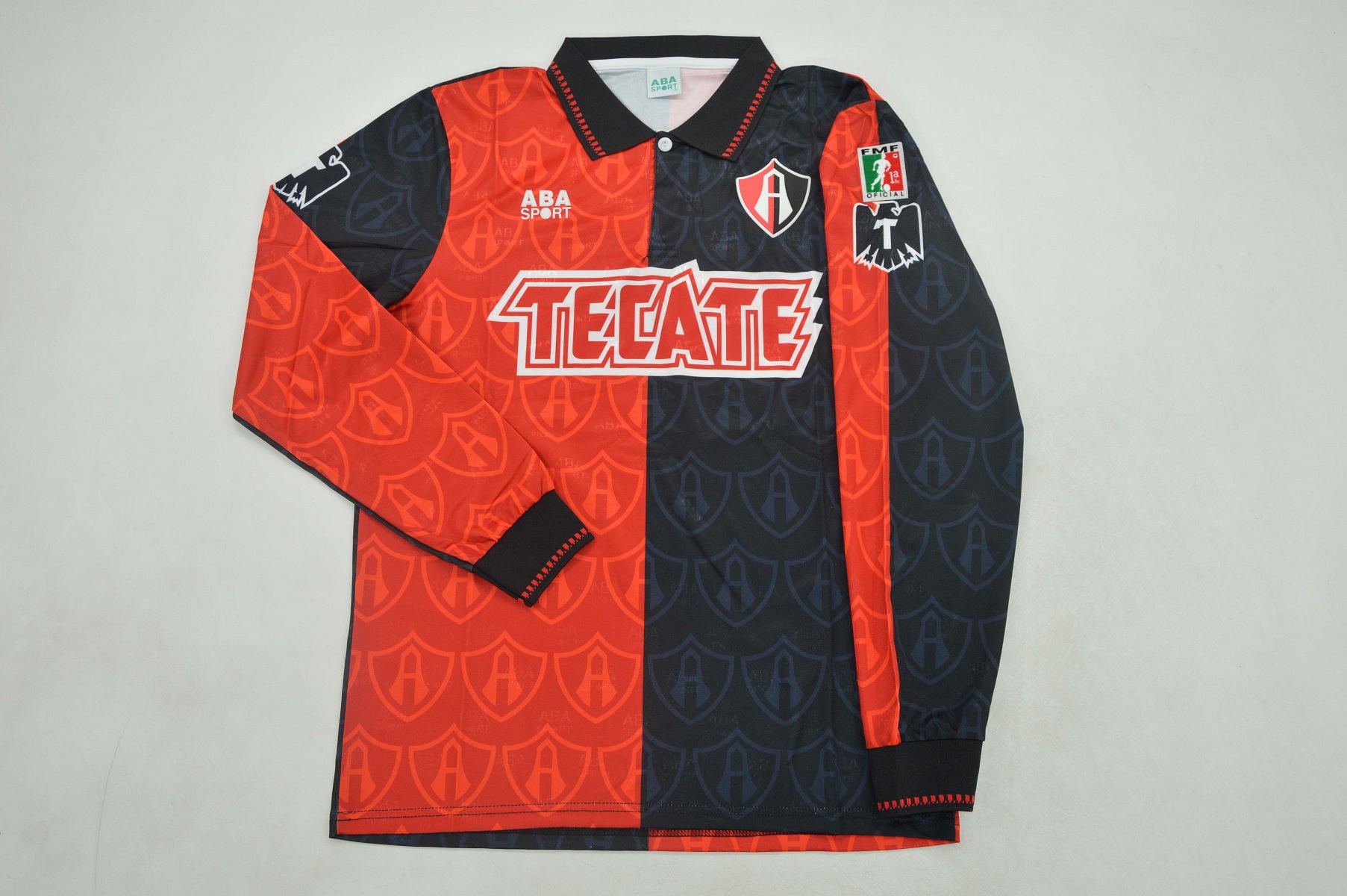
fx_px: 1178
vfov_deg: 41.6
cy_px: 448
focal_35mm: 32
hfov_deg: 59.5
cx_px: 674
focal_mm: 21
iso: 400
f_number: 7.1
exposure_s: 1/200
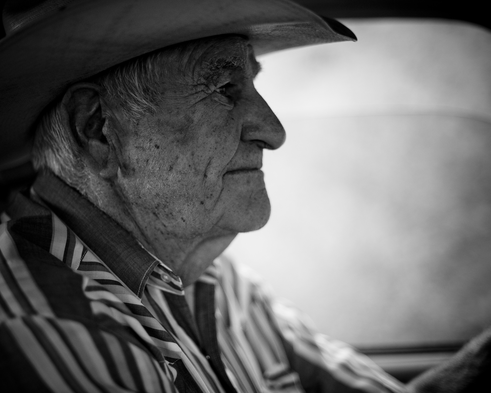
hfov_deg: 33.0
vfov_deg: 26.7
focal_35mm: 57
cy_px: 196
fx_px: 828
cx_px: 224
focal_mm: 50
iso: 320
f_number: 1.4
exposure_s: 1/800
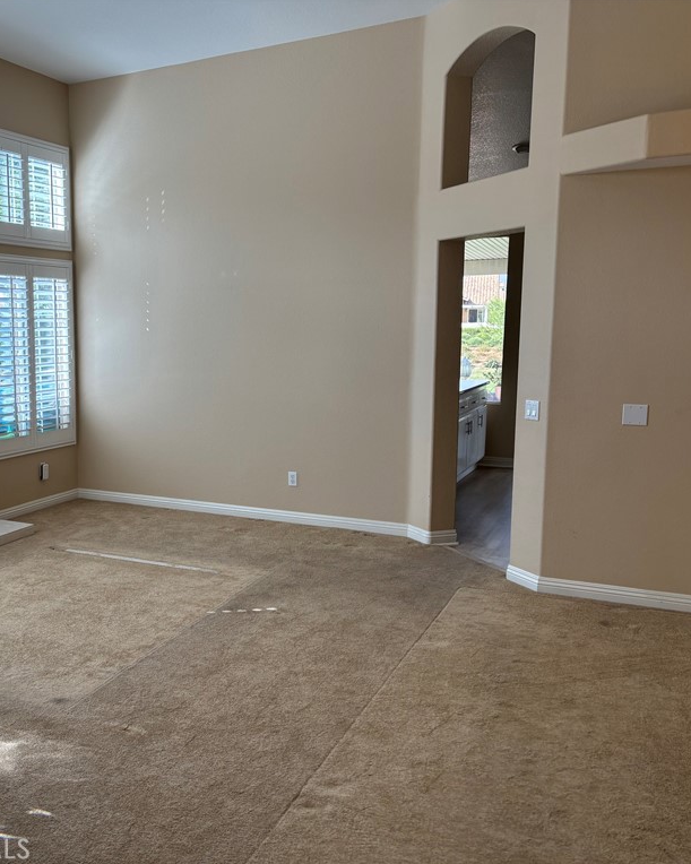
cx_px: 122
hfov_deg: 41.2
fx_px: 869
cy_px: 431
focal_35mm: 34
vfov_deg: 52.8
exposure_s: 1/198
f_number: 1.6
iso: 40
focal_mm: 5.96
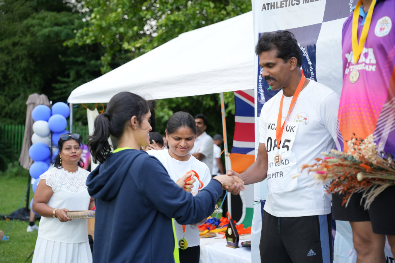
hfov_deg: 38.5
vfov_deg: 26.2
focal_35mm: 52
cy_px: 132
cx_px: 198
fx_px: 566
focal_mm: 51.6
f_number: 2.8
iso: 250
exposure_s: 1/250
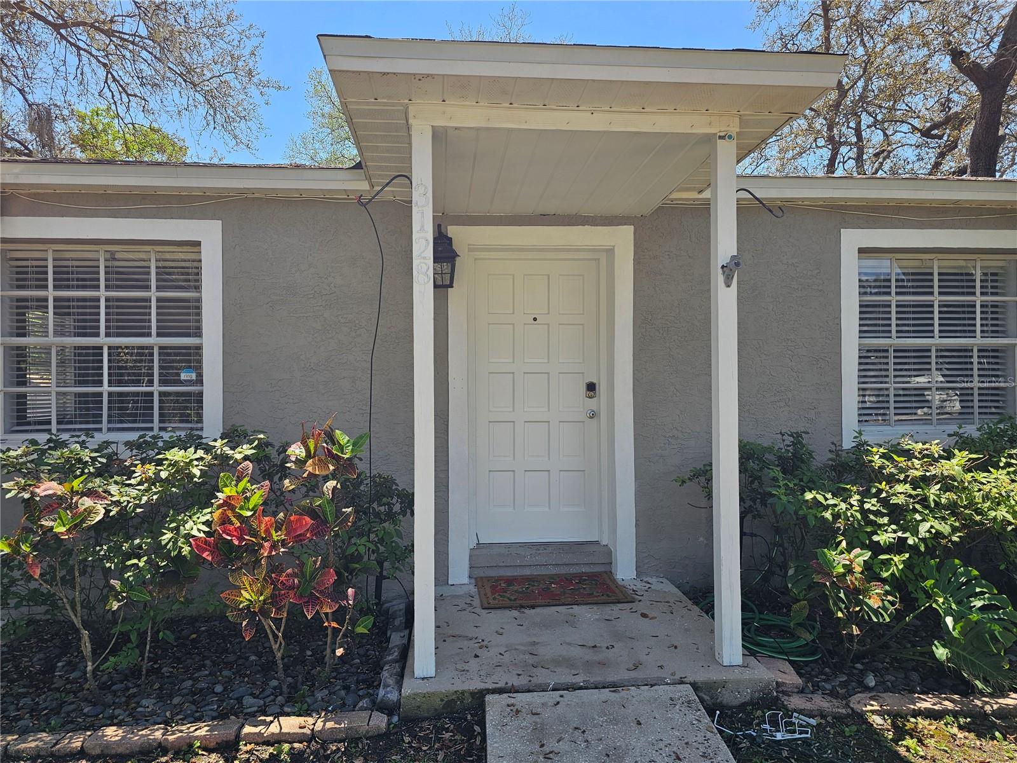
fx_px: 676
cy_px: 382
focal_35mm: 23
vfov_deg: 58.9
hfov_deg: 73.9
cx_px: 508
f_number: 1.7
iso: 20
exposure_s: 1/460
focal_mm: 6.3
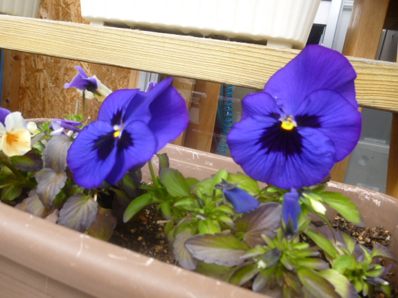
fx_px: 287
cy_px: 149
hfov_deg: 69.4
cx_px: 199
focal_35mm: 25
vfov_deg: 54.9
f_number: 3.1
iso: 100
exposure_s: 1/250
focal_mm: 4.5
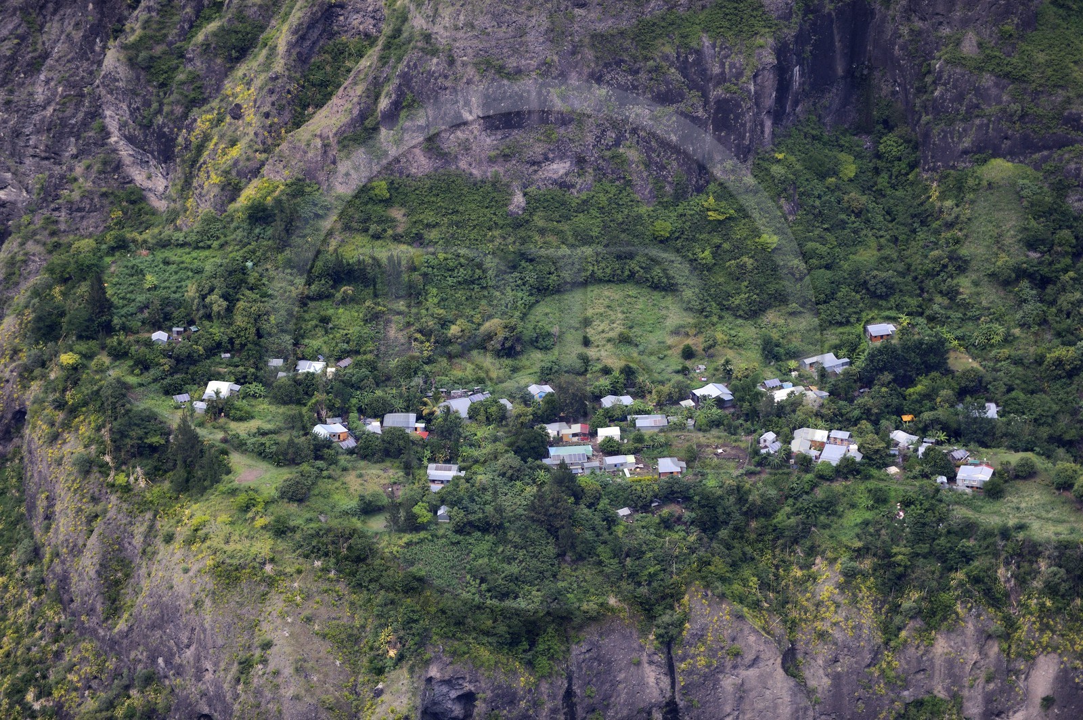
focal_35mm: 200
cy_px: 360
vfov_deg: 6.9
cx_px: 542
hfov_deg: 10.3
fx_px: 6012
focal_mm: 200
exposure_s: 1/1250
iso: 800
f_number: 2.8
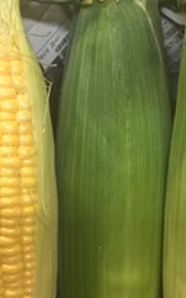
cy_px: 134
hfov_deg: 21.6
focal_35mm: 60
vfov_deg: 34.0
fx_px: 487
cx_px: 84
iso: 80
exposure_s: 1/30
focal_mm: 4.15
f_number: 2.2
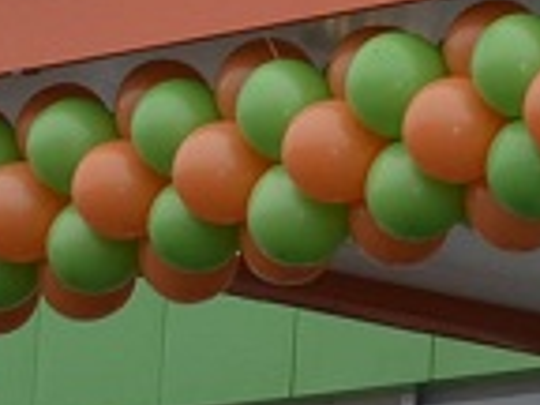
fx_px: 5943
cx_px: 919
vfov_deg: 3.9
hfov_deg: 5.1
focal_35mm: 381
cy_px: -304
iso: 250
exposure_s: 1/125
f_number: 5
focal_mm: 38
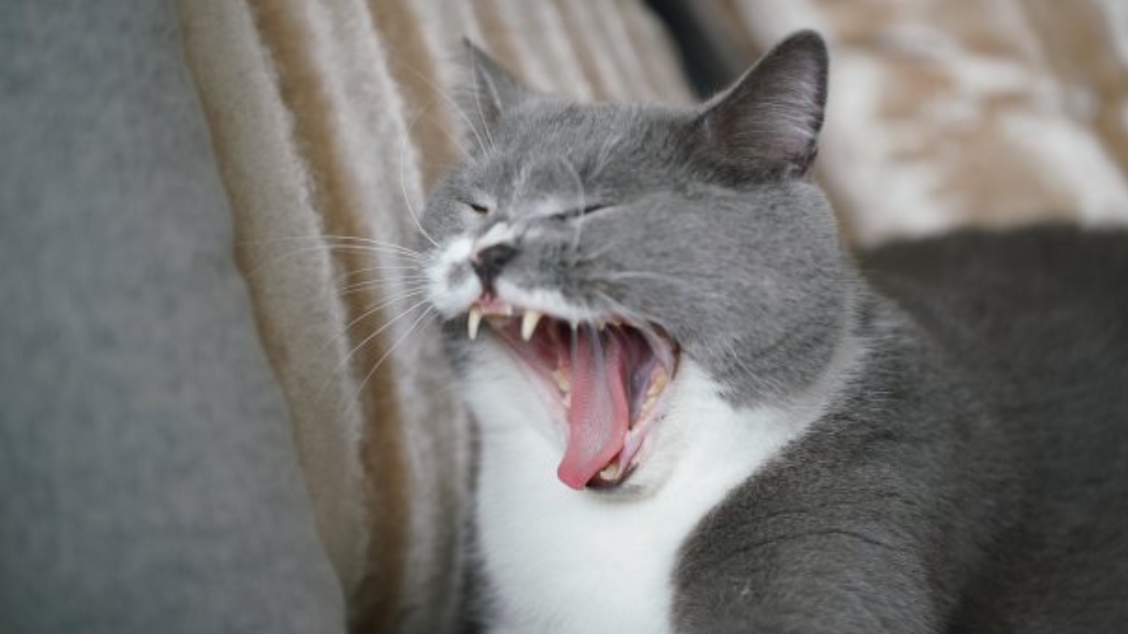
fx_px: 3170
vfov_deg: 11.4
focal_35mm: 106
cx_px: 563
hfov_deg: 20.2
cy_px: 313
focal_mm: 100
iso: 320
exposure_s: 1/250
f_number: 2.8
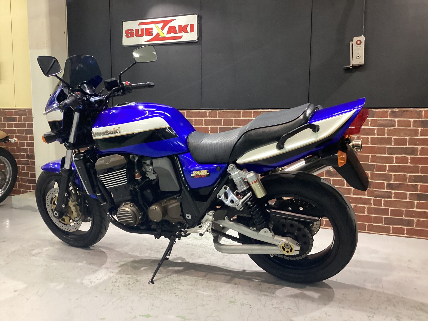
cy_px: 160
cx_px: 214
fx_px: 383
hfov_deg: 58.4
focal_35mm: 31
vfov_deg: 45.4
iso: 320
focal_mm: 3.3
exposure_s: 1/60
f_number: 2.4
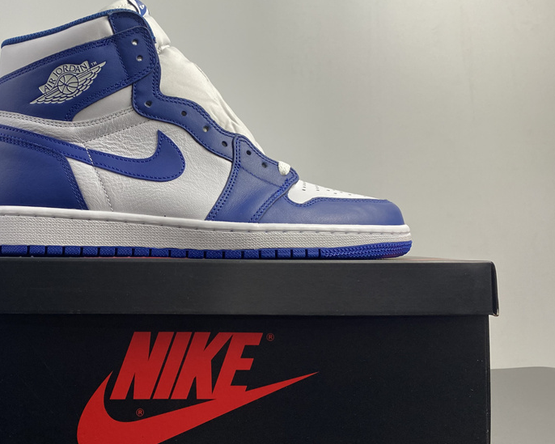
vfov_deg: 40.1
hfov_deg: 48.1
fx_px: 608
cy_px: 209
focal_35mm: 37
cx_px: 176
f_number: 1.8
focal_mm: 4.25
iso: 100
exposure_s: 1/100
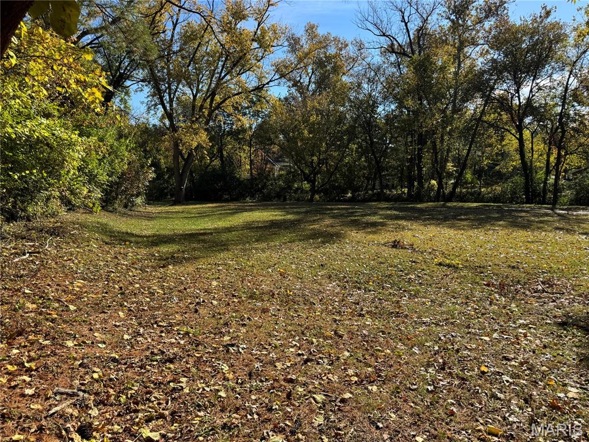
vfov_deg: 56.8
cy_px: 221
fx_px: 408
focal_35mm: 24
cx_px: 294
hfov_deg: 71.6
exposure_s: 1/2604
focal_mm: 6.76
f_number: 1.78
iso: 80
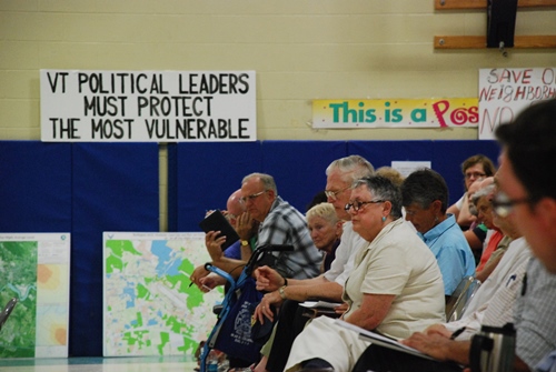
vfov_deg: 7.7
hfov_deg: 11.4
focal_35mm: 180
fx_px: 2784
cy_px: 186
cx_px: 278
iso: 1600
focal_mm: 120
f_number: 5.6
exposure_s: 1/40
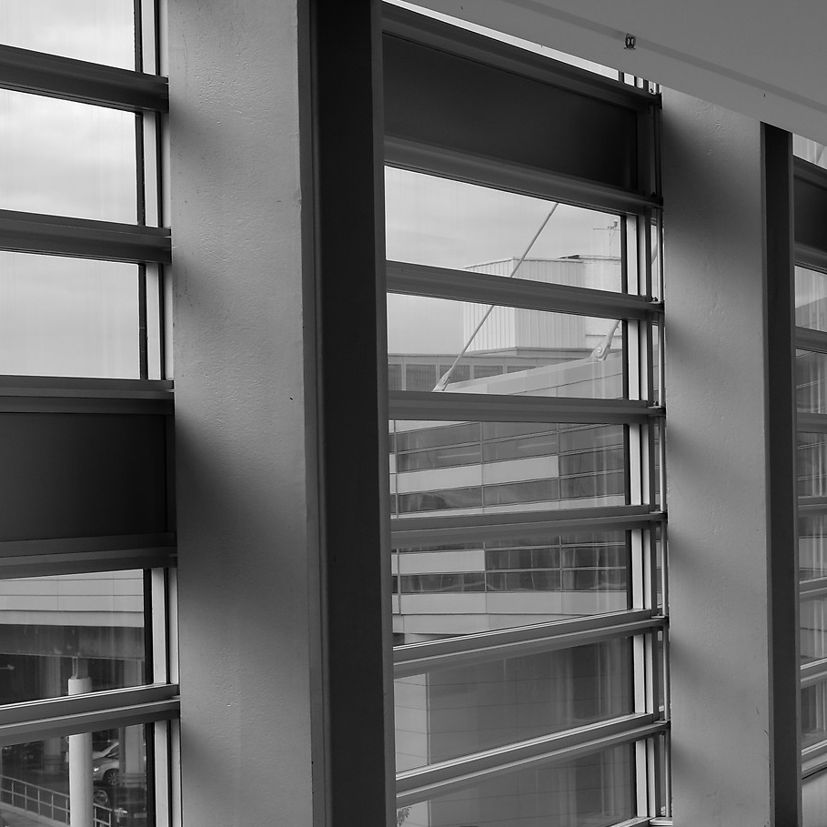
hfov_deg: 18.5
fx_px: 2487
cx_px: 782
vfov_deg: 18.9
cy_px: 478
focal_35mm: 92
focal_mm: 27
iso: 200
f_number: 5
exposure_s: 1/60
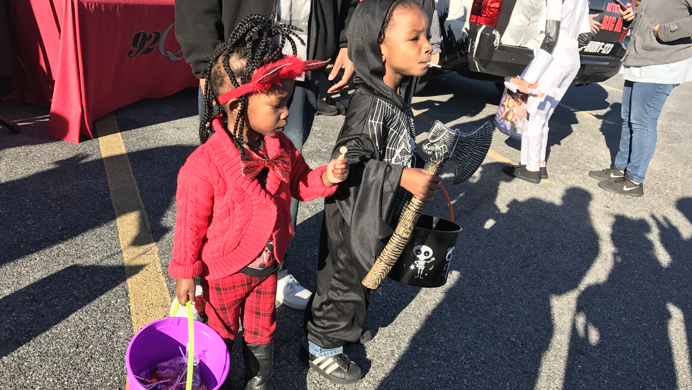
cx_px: 343
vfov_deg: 37.8
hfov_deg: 62.6
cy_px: 195
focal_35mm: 31
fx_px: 569
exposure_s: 1/833
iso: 20
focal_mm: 3.99
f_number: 1.8
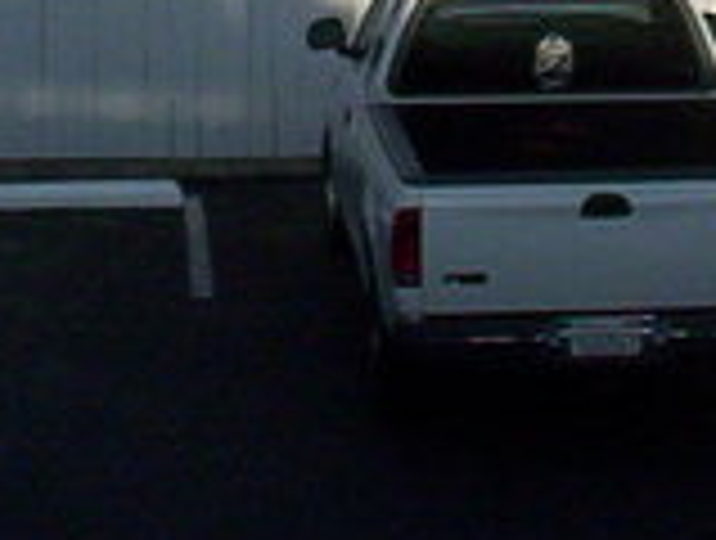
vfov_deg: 7.2
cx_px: 572
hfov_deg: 10.1
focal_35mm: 195
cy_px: -688
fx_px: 4043
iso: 100
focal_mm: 4.99
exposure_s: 1/1026
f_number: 4.5
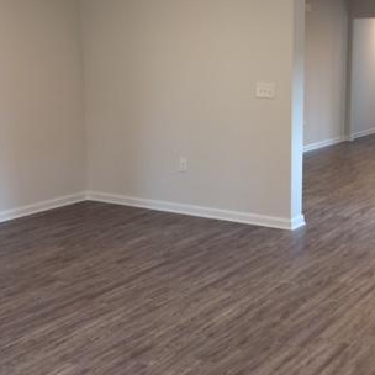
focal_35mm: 54
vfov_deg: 31.6
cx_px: 231
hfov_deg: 31.5
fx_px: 662
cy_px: 159
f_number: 2.2
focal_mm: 4.15
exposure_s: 1/30
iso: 100
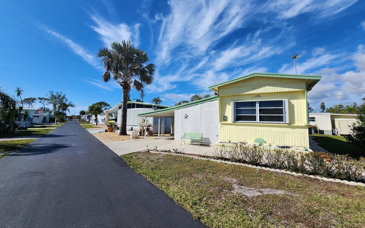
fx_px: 139
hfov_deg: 105.3
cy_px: 104
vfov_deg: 78.4
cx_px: 184
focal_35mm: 14
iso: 50
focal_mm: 2.2
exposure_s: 1/3327
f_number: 2.2
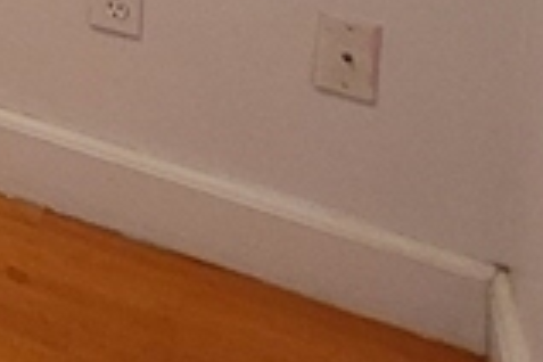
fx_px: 1312
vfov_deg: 11.4
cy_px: -635
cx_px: -690
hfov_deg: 15.5
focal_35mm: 87
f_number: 2.2
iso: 500
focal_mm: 2.2
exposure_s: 1/30
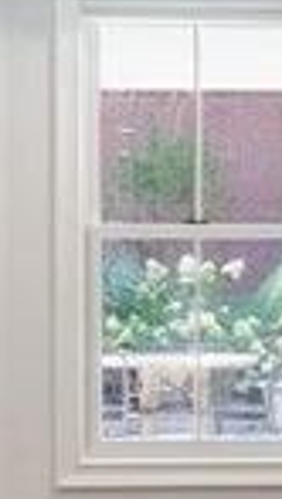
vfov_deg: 18.2
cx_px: 204
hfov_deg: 10.4
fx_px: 1551
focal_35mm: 117
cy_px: 351
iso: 400
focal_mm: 16
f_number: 11
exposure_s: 1/1.25
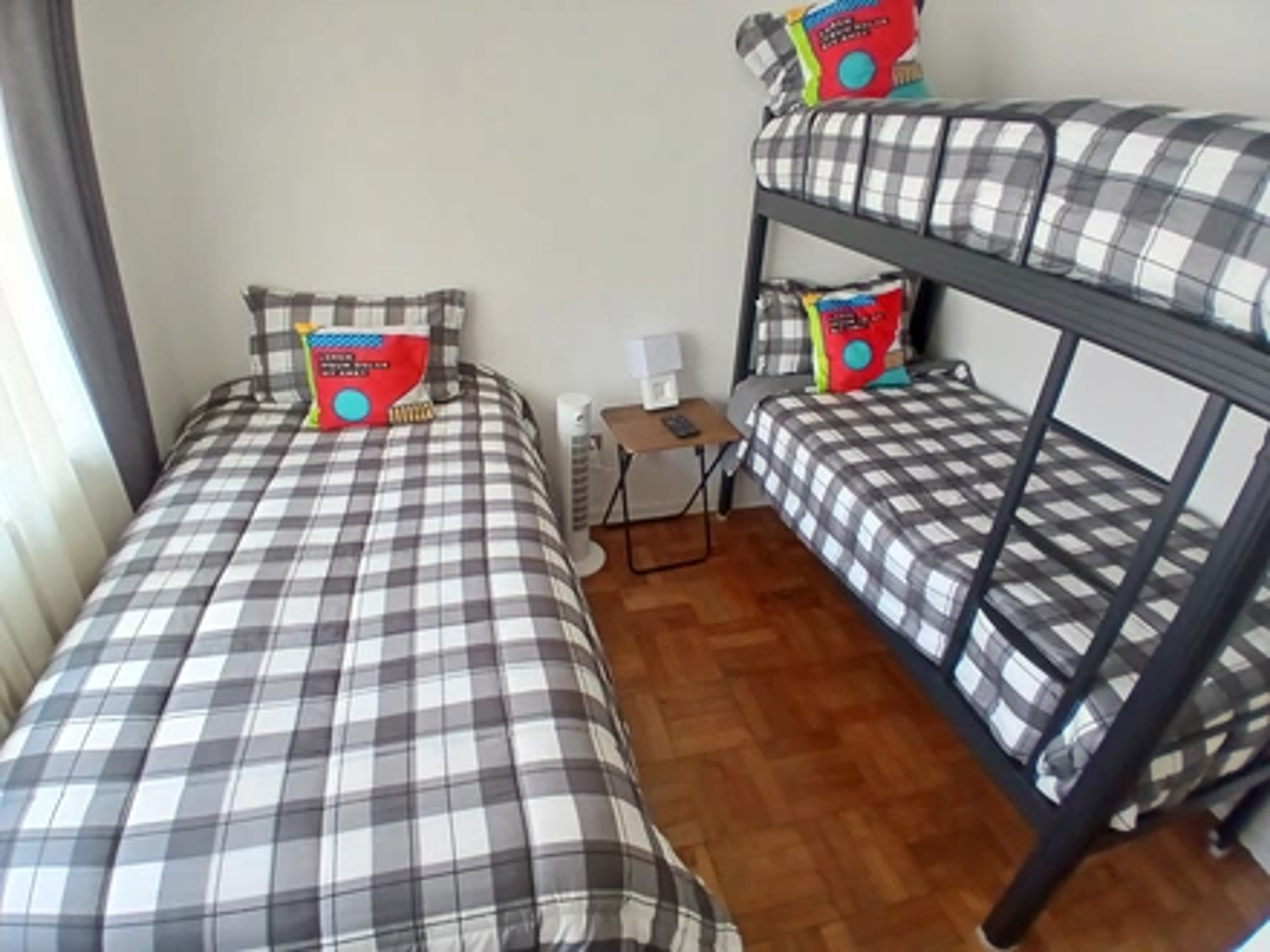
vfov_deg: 74.7
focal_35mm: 17
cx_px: 635
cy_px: 476
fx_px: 624
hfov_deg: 91.0
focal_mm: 1.4
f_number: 2.2
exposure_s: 1/33
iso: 125
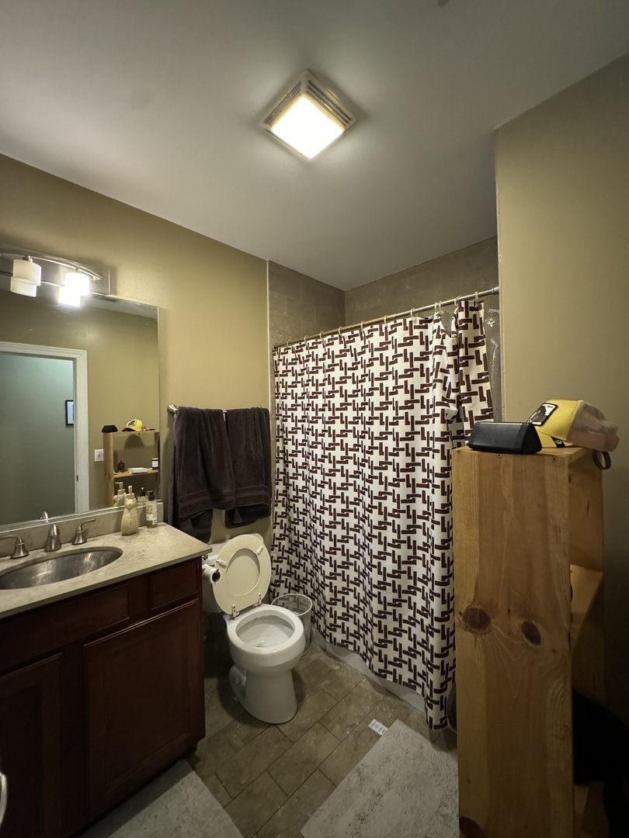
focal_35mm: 14
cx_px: 314
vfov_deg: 102.1
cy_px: 419
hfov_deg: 85.7
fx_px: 339
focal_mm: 2.22
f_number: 2.2
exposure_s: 1/40
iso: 1000
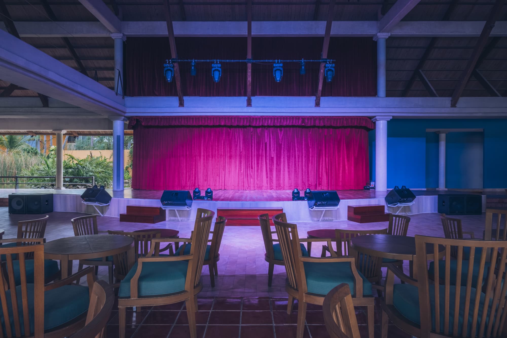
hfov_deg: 73.7
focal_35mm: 24
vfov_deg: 53.1
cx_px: 254
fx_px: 338
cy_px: 169
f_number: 14
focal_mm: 16
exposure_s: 1/8
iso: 400
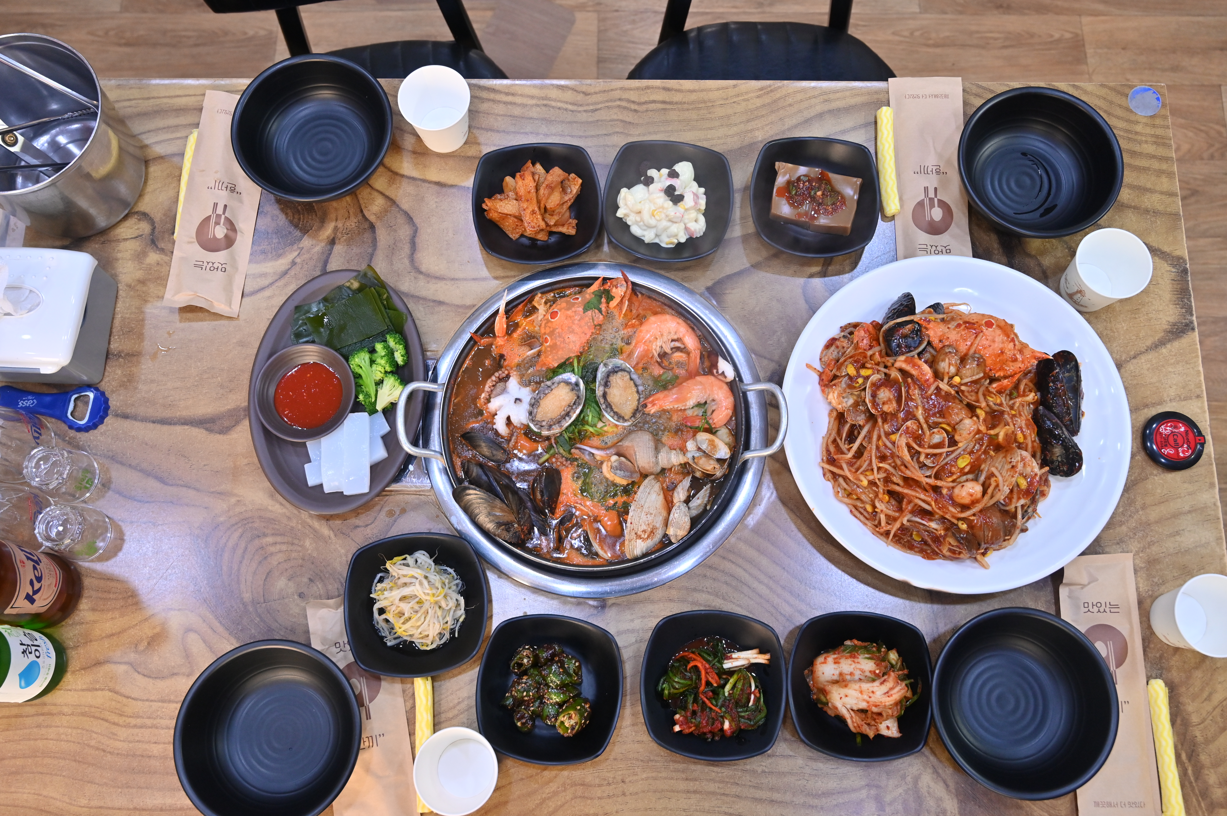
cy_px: 408
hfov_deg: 58.0
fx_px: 1107
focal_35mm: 32
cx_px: 614
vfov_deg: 40.5
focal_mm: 32.5
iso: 1250
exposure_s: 1/100
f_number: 5
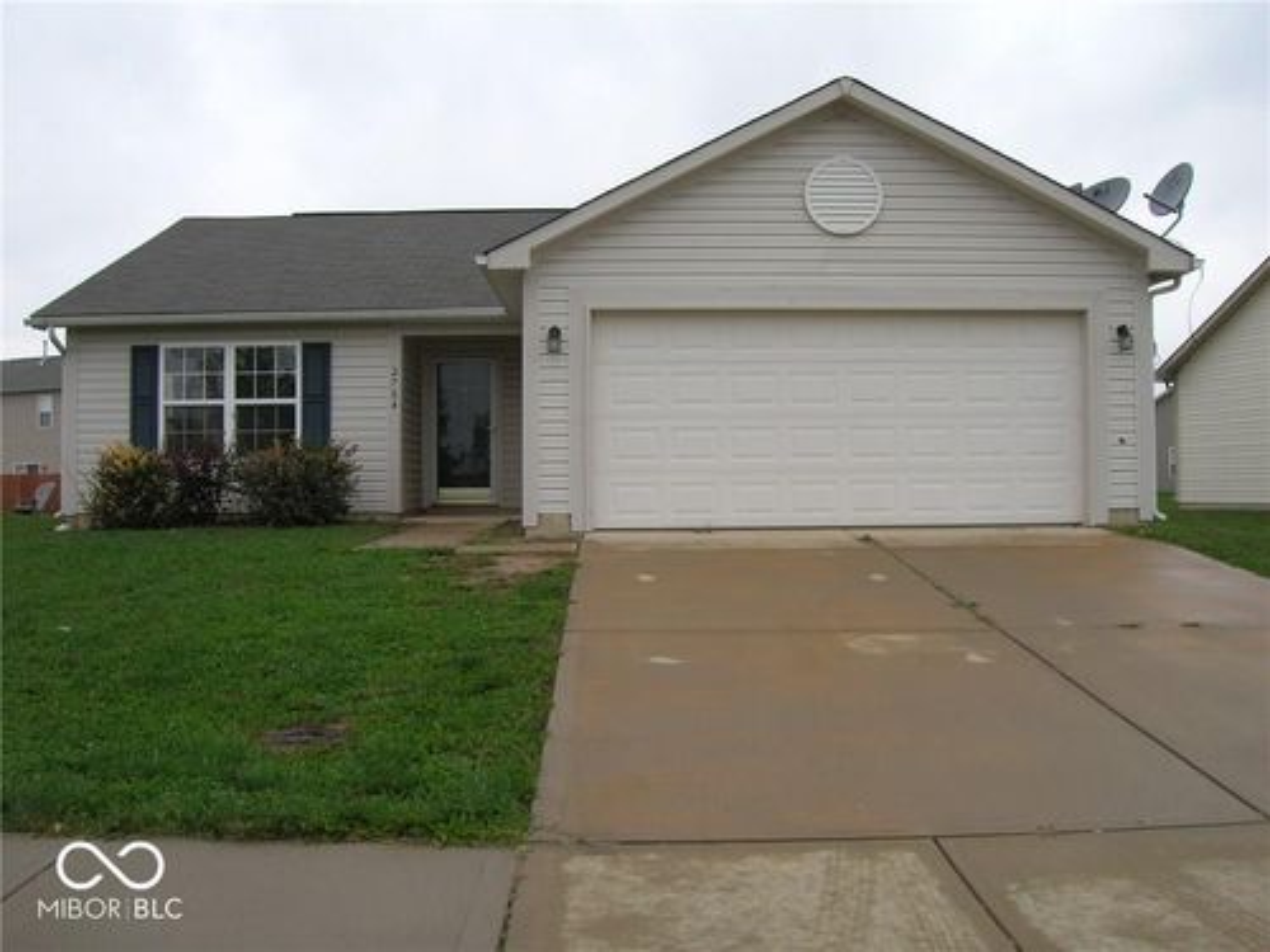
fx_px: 1247
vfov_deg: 41.8
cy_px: 476
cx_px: 635
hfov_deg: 54.0
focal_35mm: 34
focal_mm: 5.7
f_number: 4.9
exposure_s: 1/40.7
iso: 50
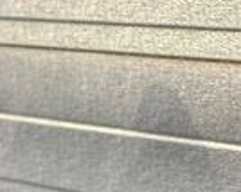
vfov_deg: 12.1
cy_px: 395
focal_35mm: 112
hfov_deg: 13.1
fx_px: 798
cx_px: -331
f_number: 1.78
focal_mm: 6.76
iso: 80
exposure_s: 1/742
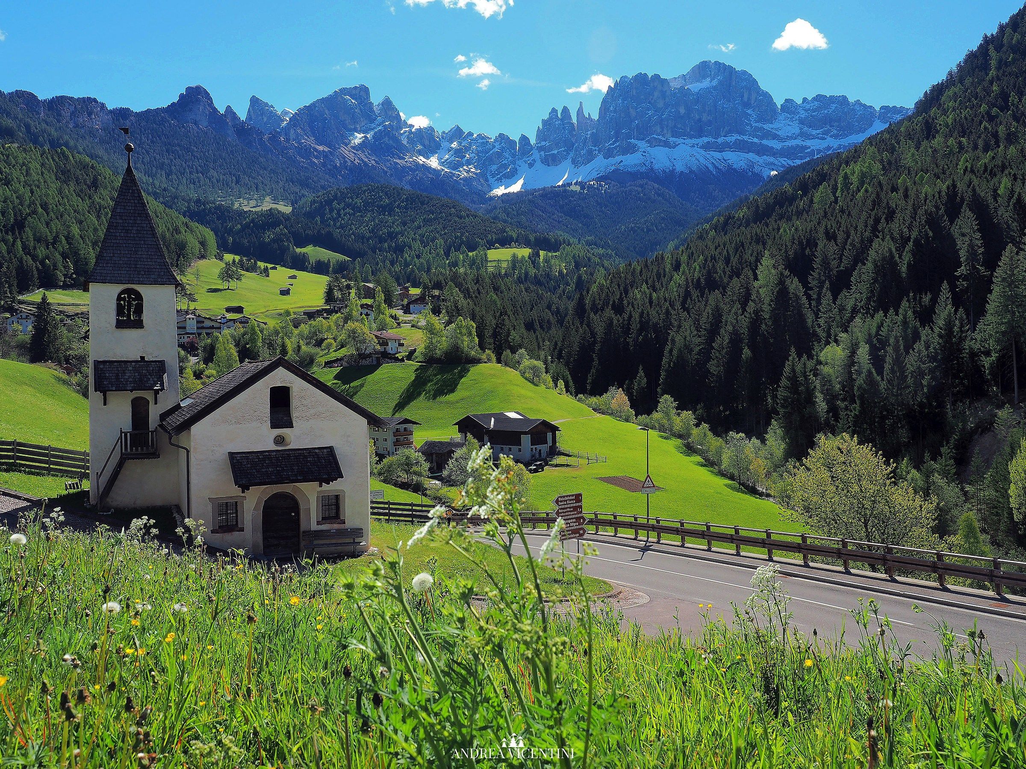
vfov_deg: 46.8
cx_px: 513
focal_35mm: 30
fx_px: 889
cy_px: 384
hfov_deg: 60.0
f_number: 8
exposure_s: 1/60
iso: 200
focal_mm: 15
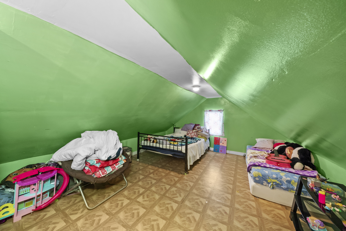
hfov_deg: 112.6
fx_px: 115
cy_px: 116
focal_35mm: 12
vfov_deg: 90.1
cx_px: 173
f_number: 14
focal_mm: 12
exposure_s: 1/1.25
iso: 640
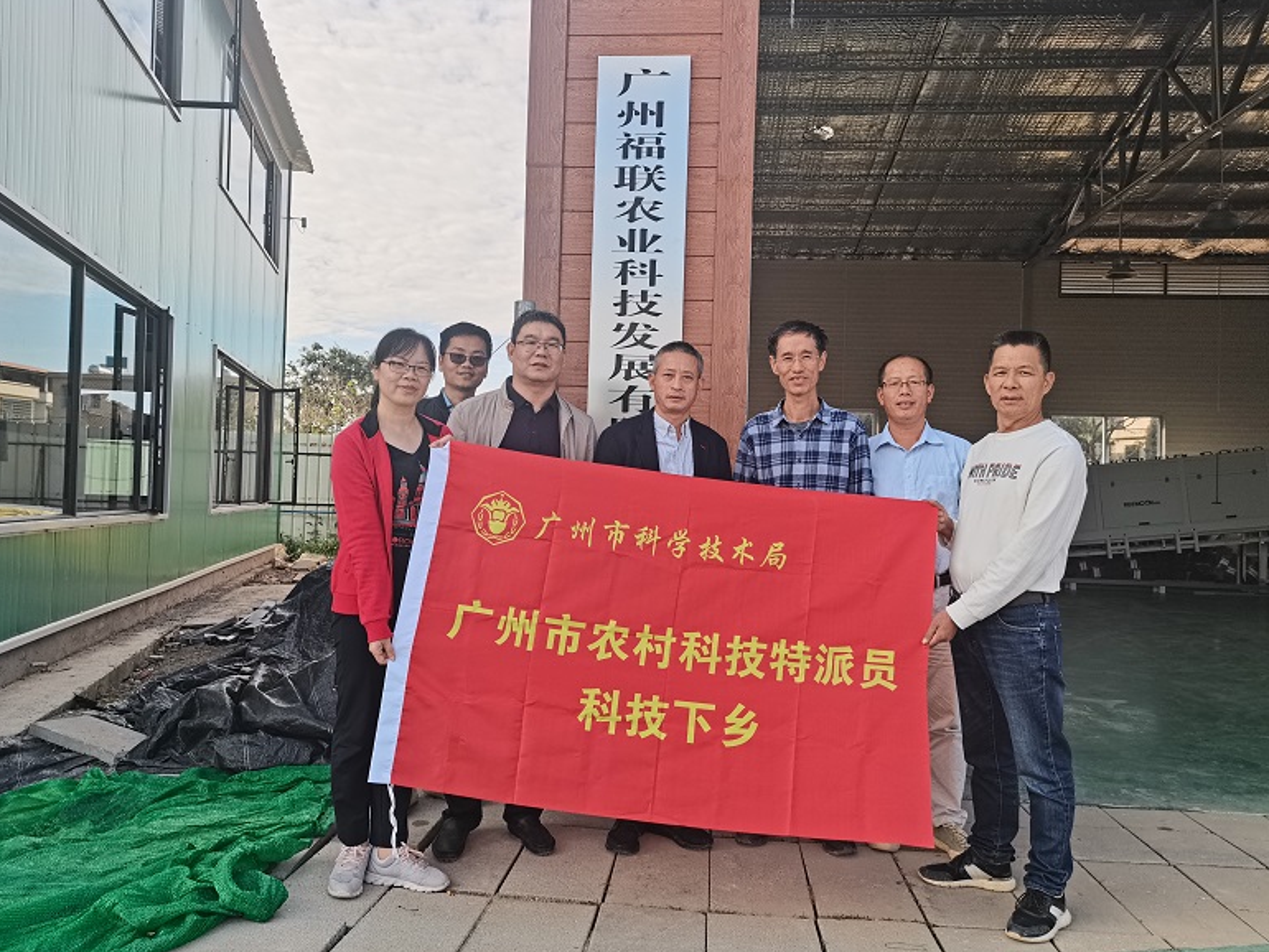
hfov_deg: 65.3
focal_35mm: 27
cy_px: 474
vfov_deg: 51.4
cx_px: 628
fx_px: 990
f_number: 1.8
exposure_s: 1/1217
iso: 50
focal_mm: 5.58
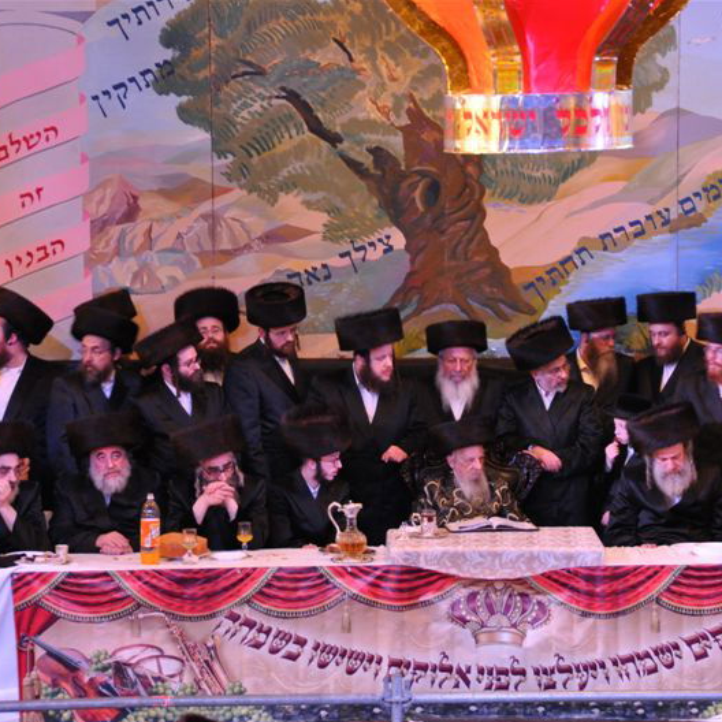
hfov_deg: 12.1
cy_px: 362
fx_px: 3413
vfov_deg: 12.1
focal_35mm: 145
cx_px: 439
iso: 1600
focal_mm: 75
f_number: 5
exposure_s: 1/15
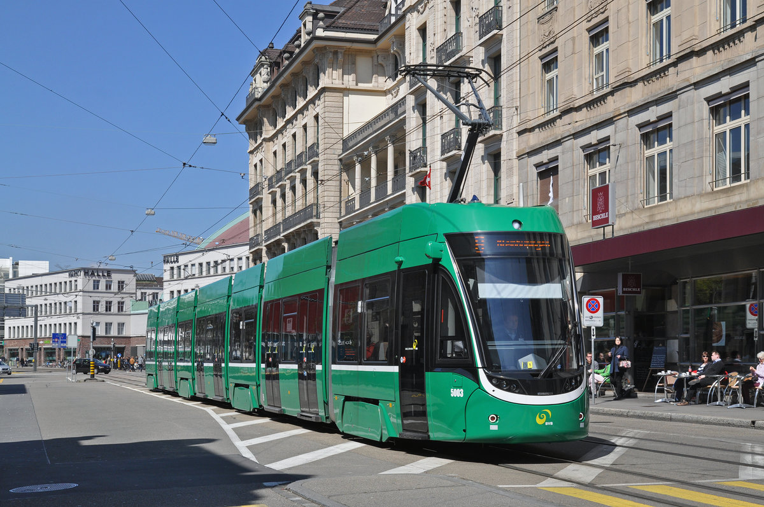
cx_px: 382
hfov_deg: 35.1
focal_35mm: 57
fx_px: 1208
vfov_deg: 23.7
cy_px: 254
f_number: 9
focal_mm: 38
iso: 400
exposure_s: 1/1000
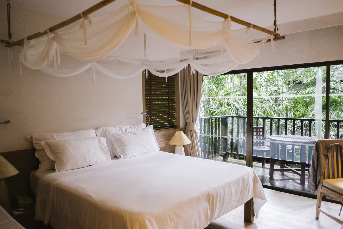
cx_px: 172
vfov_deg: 47.9
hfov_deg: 67.4
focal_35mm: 27
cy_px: 114
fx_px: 257
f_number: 2
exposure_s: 1/125
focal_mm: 18
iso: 800
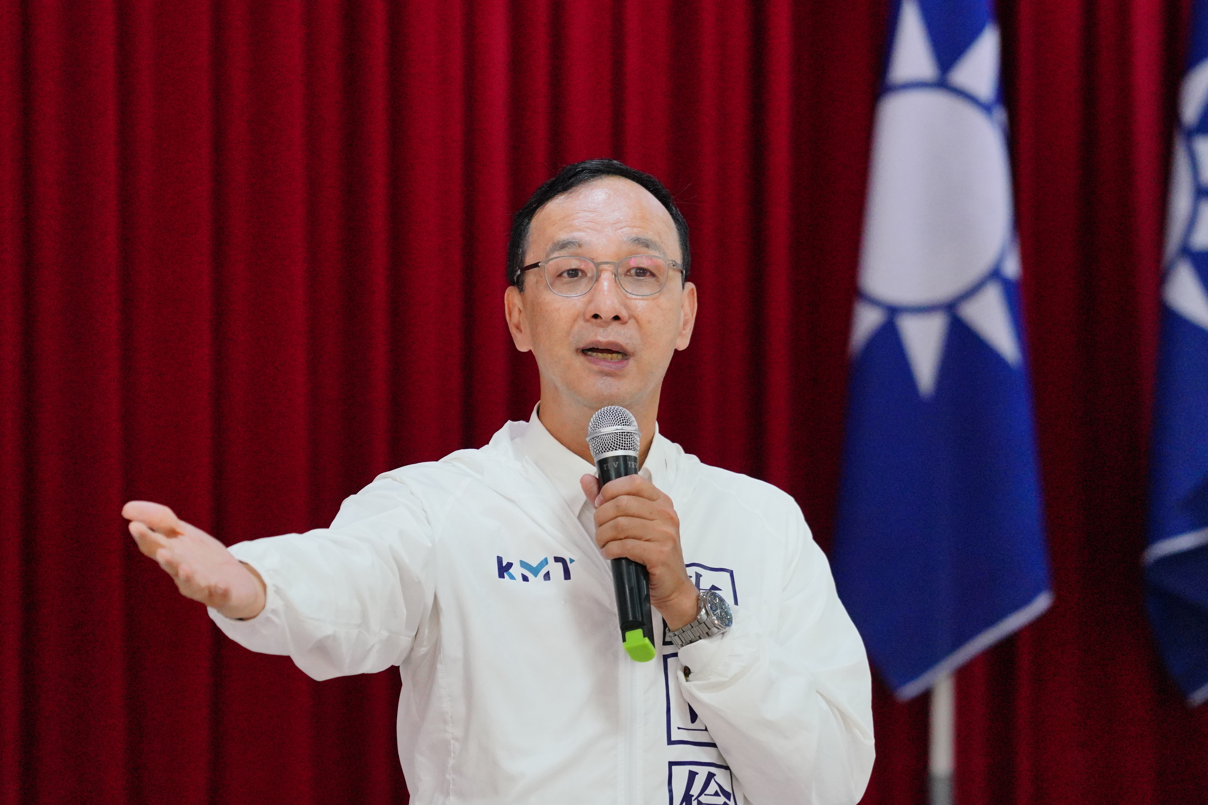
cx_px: 604
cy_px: 402
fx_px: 10066
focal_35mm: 300
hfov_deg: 6.9
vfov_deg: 4.6
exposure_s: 1/250
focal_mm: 200
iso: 3200
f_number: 4
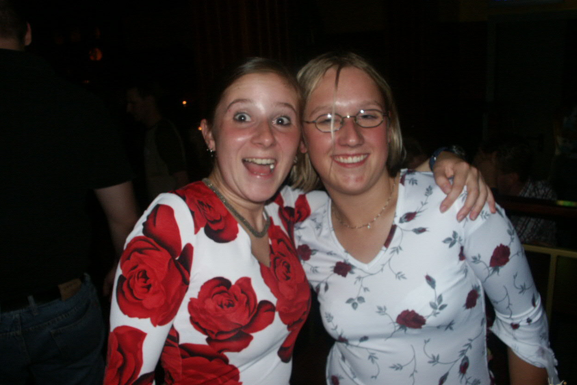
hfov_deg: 61.9
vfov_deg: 43.6
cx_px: 289
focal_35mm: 30
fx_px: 481
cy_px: 187
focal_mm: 7.21
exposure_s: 1/45
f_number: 4
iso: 200
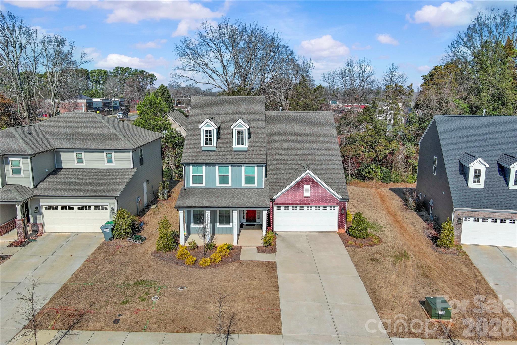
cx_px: 258
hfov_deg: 63.7
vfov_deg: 45.0
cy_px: 172
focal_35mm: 29
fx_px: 416
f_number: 2.8
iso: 101
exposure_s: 1/1700
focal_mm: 10.57
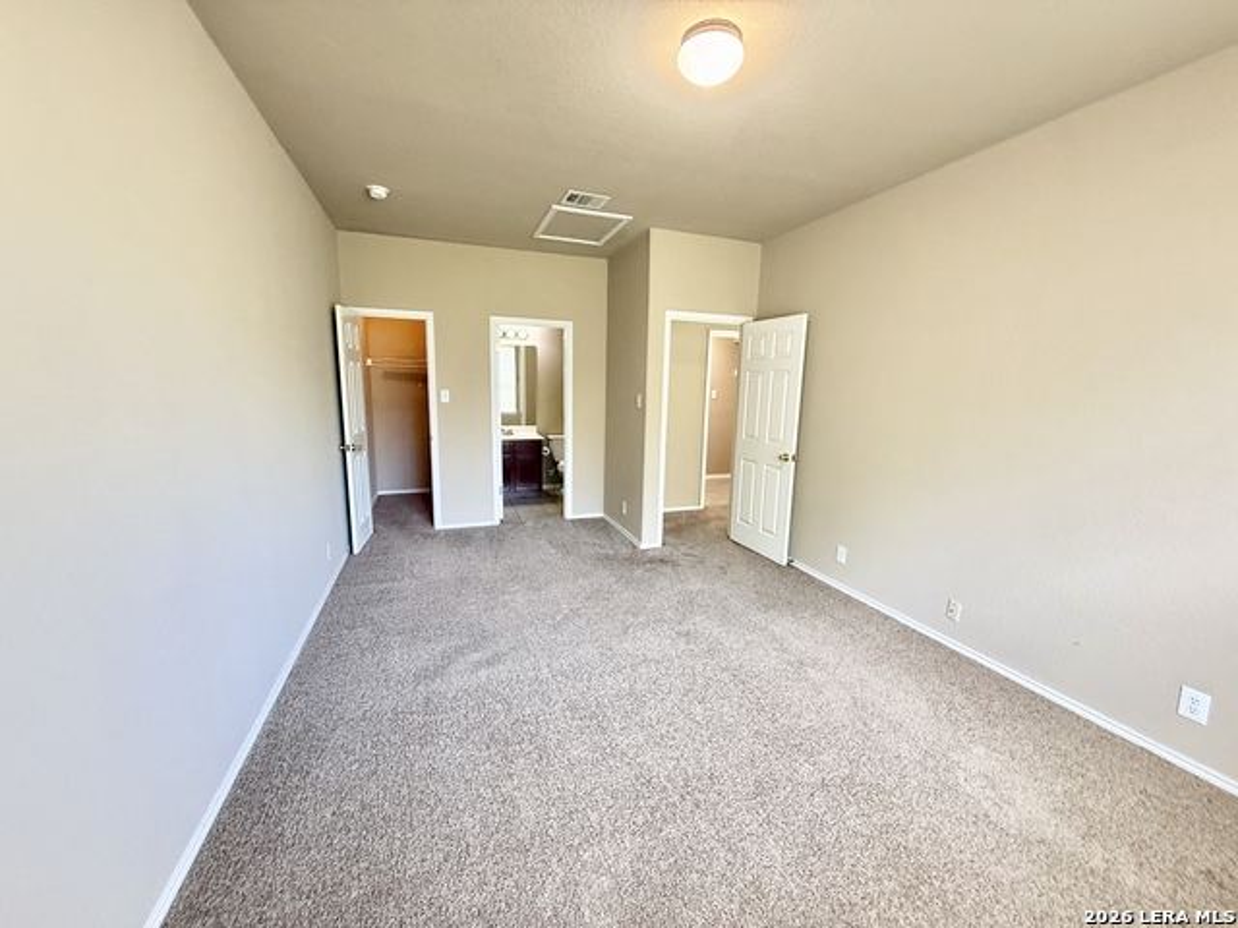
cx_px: 619
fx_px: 501
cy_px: 464
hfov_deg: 102.1
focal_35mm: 14
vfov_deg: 85.7
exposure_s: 1/120
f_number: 2.2
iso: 500
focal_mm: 2.22
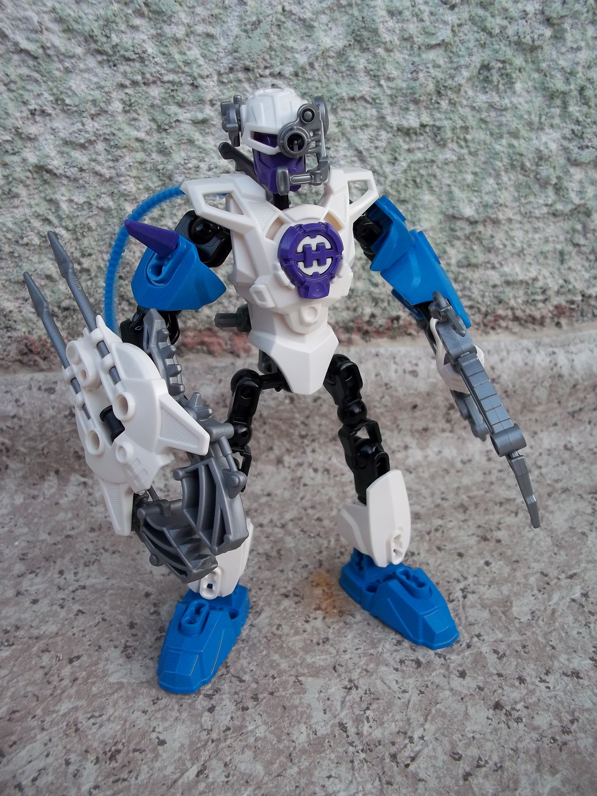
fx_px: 736
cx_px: 298
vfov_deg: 56.8
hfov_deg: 44.2
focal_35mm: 32
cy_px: 398
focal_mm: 5.7
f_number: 2.9
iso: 80
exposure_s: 1/100
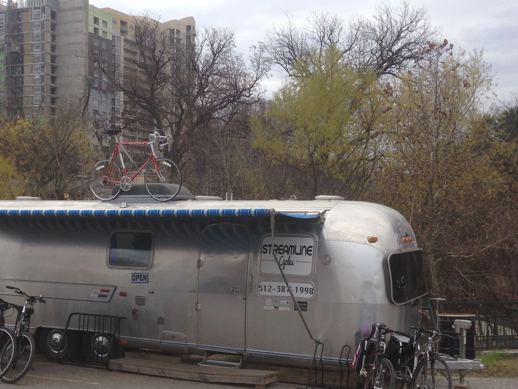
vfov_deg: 27.9
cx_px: 178
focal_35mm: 52
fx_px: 778
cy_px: 251
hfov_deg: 36.5
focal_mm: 4.12
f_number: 2.4
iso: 50
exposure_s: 1/763
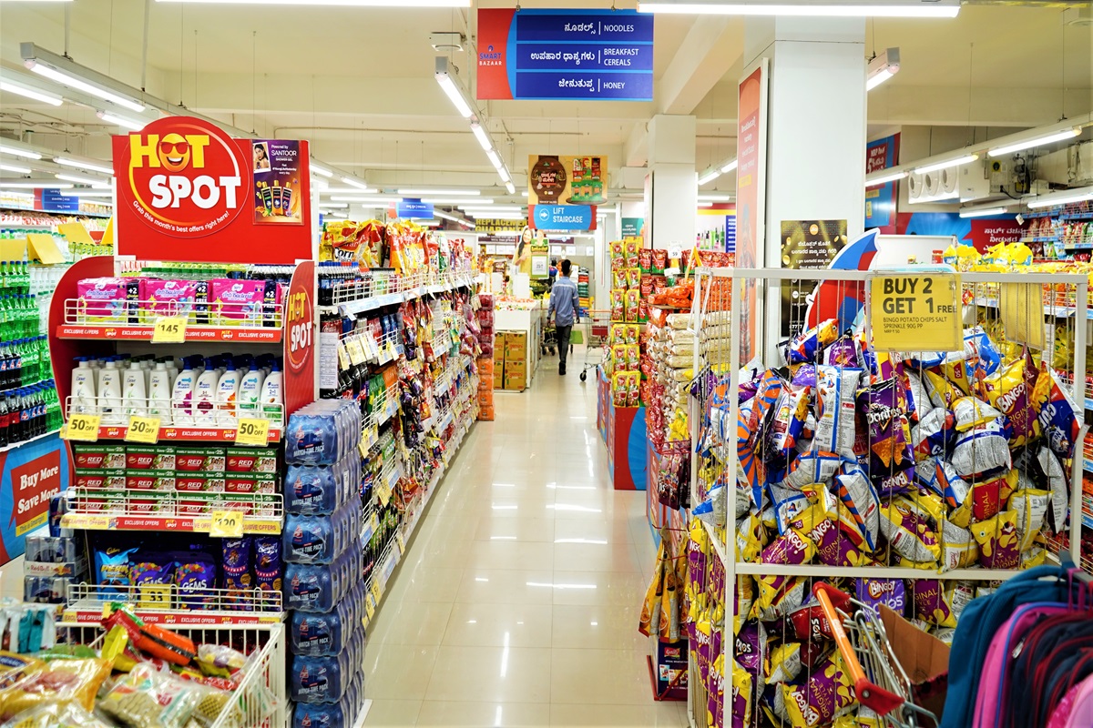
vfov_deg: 46.4
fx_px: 850
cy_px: 364
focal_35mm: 28
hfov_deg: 65.5
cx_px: 546
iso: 500
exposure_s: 1/100
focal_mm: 28
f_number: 4
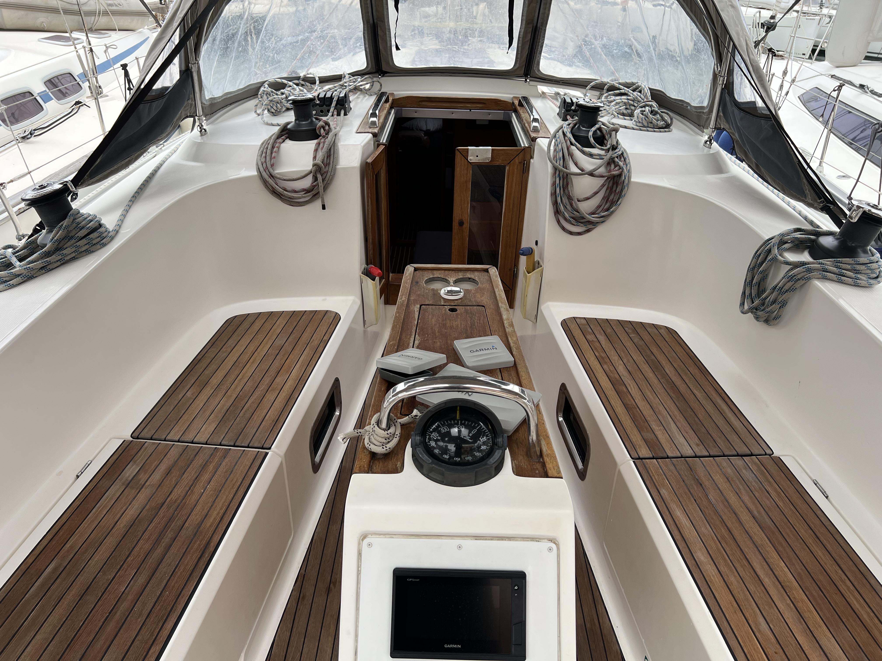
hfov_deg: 67.3
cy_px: 330
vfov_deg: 53.1
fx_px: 662
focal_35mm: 26
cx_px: 441
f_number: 1.5
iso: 50
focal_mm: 5.7
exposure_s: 1/1511
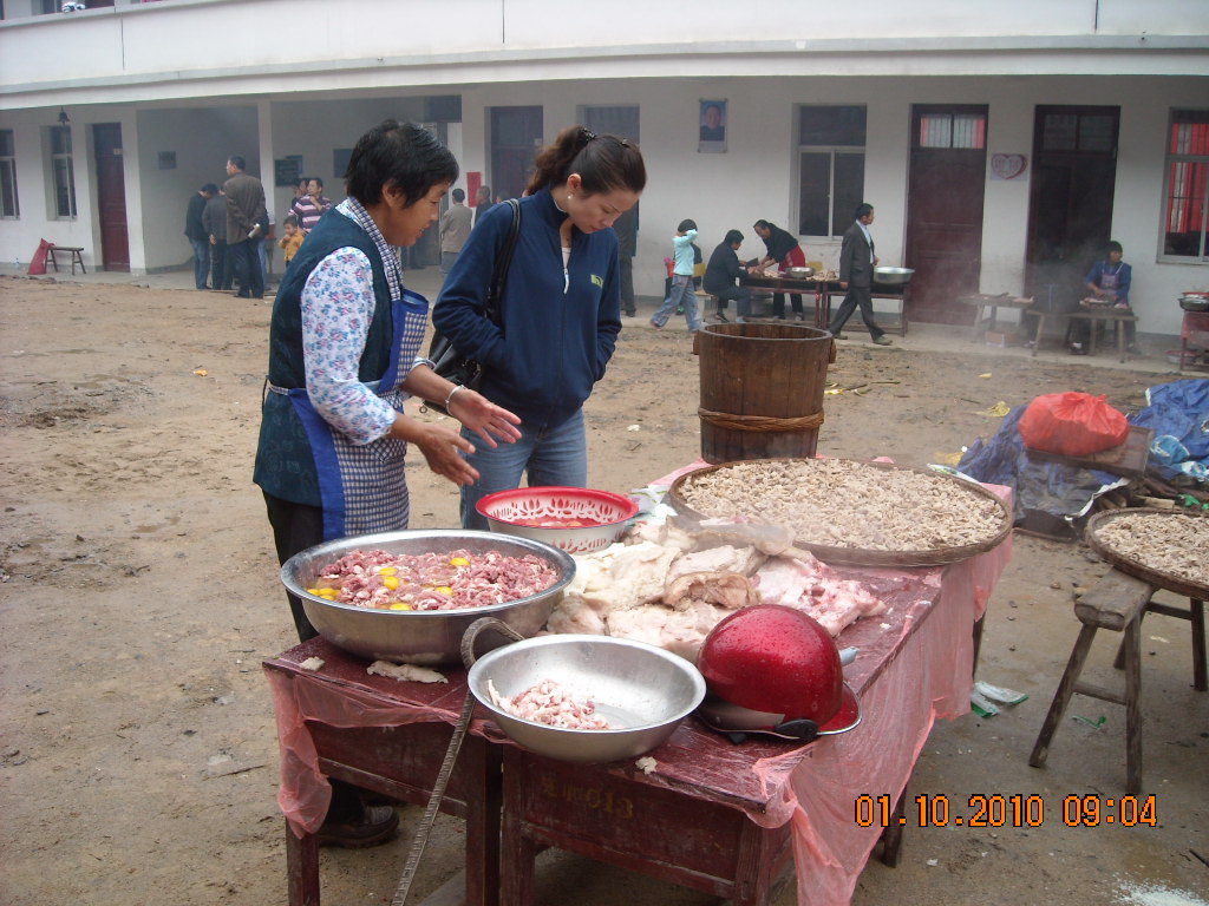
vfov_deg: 40.7
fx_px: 1222
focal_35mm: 35
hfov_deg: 52.6
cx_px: 604
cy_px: 453
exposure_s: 1/154
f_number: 2.8
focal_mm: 5.7
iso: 64
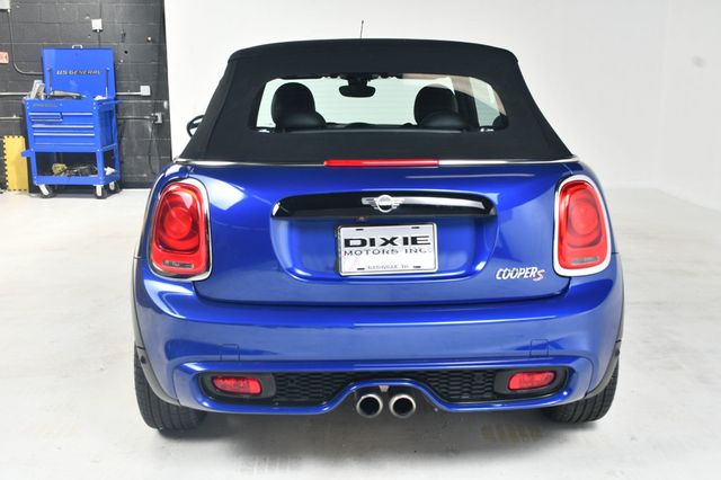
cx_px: 360
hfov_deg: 53.2
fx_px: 721
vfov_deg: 36.8
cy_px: 240
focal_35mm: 36
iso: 100
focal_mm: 24
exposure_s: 1/160
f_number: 8
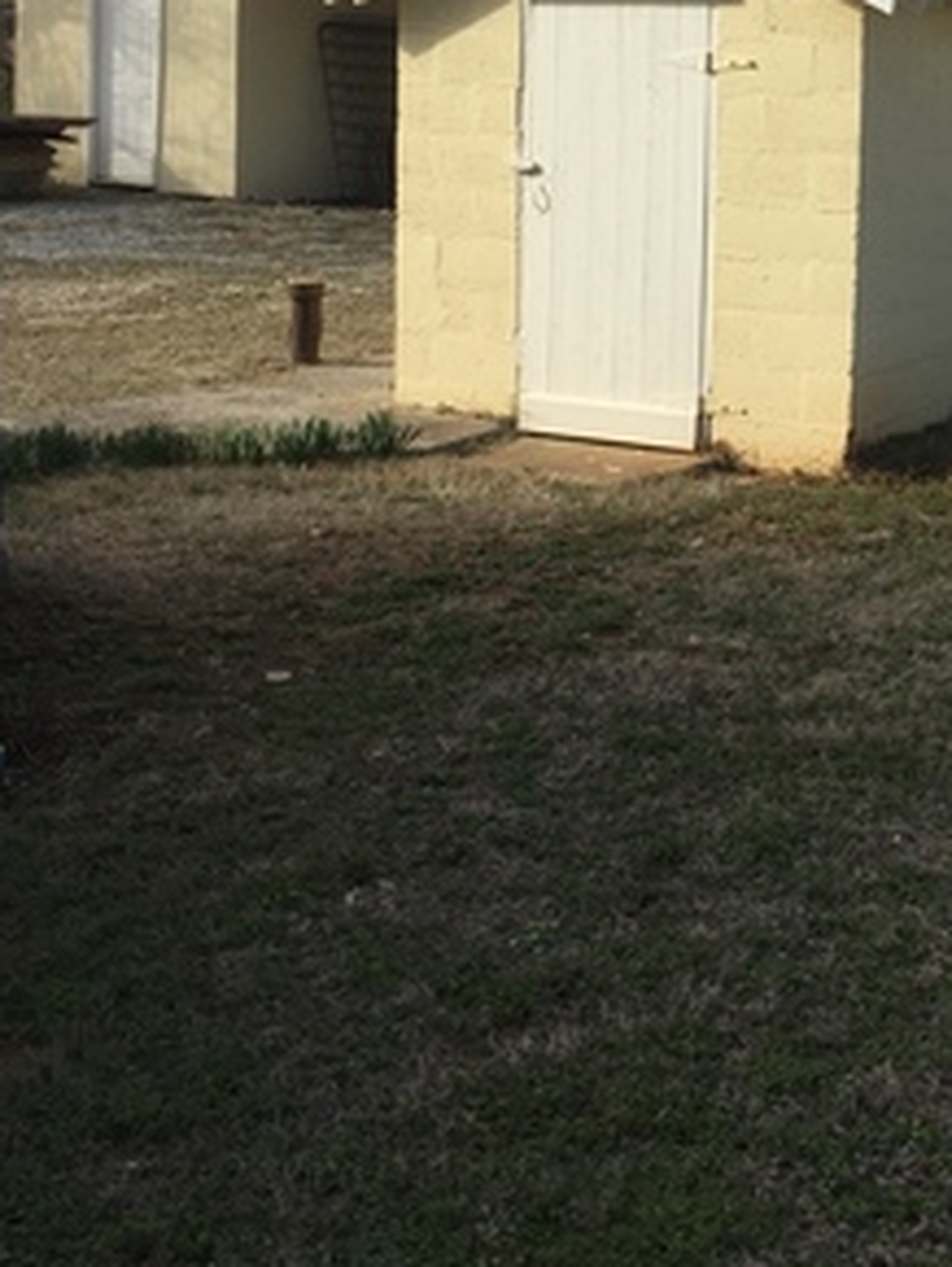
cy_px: 227
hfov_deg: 24.5
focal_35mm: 58
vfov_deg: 32.2
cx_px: 858
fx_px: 2124
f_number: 2.2
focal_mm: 4.15
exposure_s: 1/2083
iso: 32
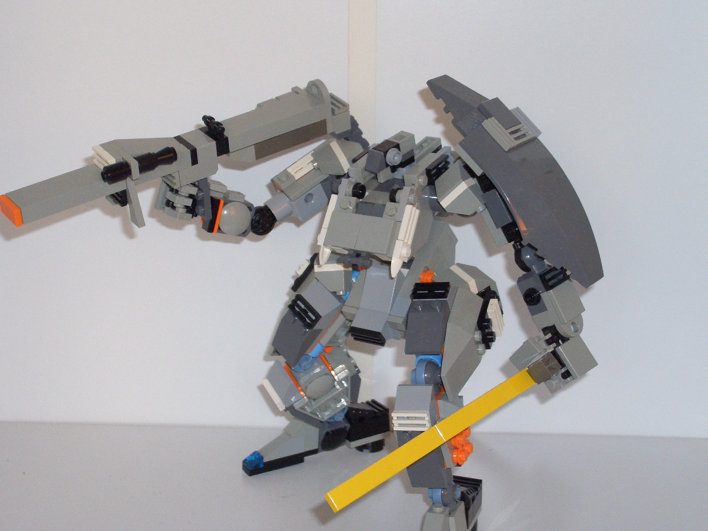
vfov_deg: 19.9
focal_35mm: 74
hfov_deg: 26.3
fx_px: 1514
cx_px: 354
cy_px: 266
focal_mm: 12.2
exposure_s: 1/60
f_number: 3.9
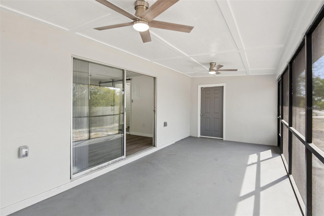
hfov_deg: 93.3
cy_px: 108
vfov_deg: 70.4
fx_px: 153
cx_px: 162
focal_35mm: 17
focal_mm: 17
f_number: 8
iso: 400
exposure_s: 1/125
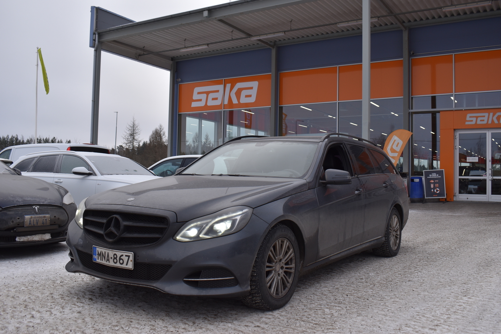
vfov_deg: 38.4
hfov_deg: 55.1
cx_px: 250
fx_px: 480
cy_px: 167
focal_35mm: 34
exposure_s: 1/350
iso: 200
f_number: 8
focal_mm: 23
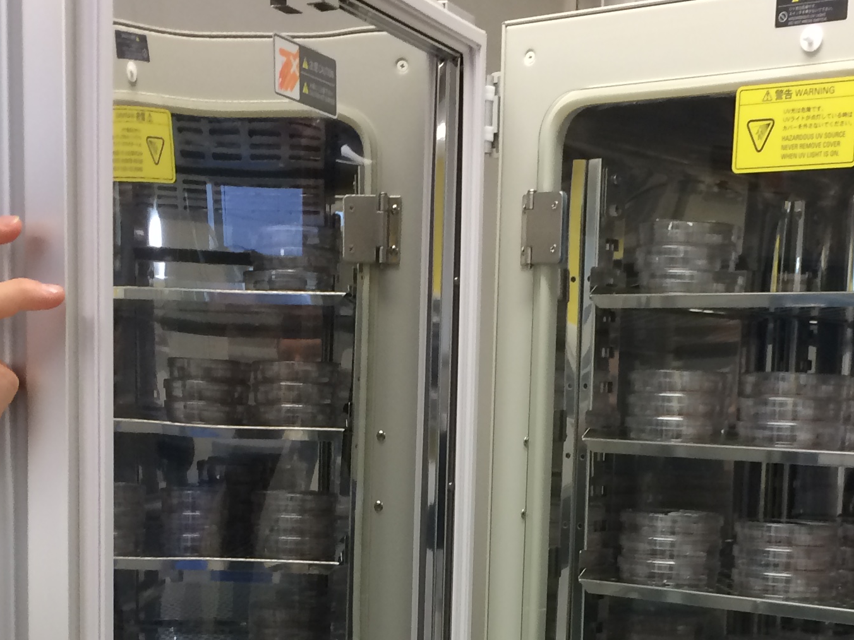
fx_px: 1727
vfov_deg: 20.2
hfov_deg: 27.7
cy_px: 665
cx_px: 507
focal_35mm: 70
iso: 80
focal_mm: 4.15
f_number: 2.2
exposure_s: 1/30
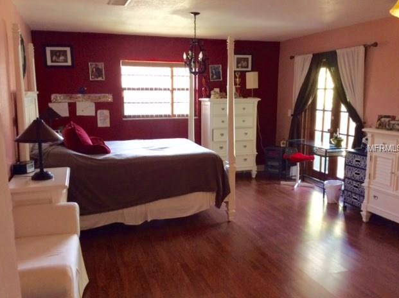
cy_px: 148
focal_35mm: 33
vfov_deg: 42.9
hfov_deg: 55.4
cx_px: 200
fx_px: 380
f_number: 2.4
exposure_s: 1/24
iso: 160
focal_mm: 3.3
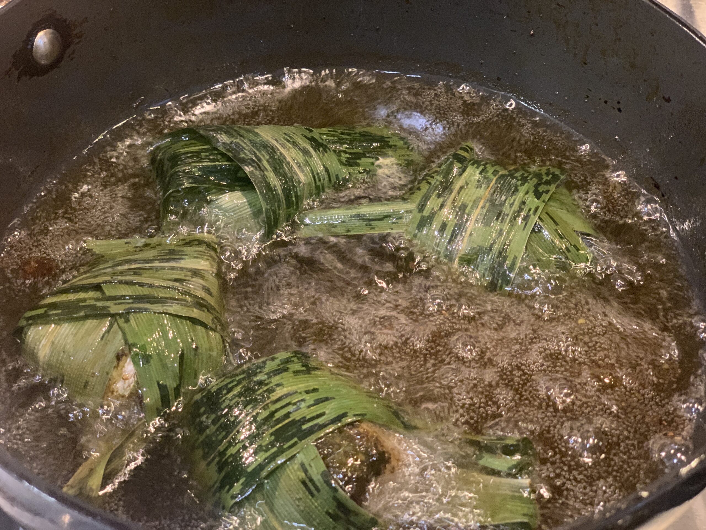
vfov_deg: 28.0
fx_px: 1061
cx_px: 353
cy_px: 265
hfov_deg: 36.8
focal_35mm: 52
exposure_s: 1/33
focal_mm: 6
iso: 500
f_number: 2.4
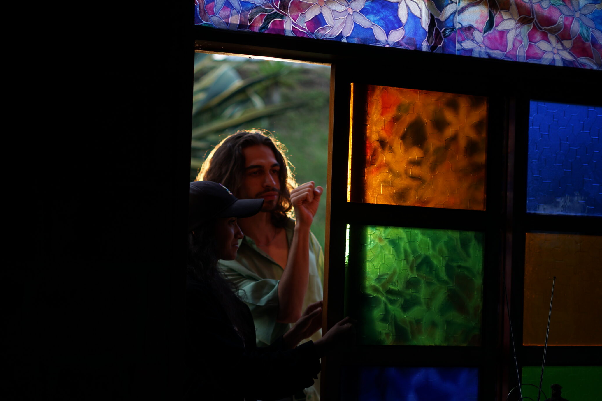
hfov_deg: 32.3
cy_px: 228
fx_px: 1037
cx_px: 249
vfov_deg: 21.9
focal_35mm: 62
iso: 160
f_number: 1.8
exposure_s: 1/320
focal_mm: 50
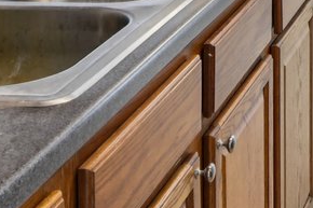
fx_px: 860
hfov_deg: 17.6
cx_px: 522
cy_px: -259
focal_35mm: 99
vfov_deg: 11.8
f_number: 8
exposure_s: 1/8
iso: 400
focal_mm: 14
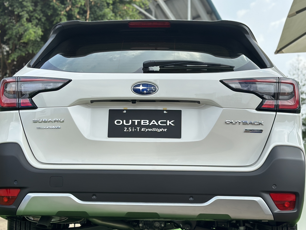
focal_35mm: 68
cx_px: 141
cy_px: 136
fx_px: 601
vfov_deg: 21.6
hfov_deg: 28.5
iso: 80
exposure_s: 1/2358
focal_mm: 6.86
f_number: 1.78
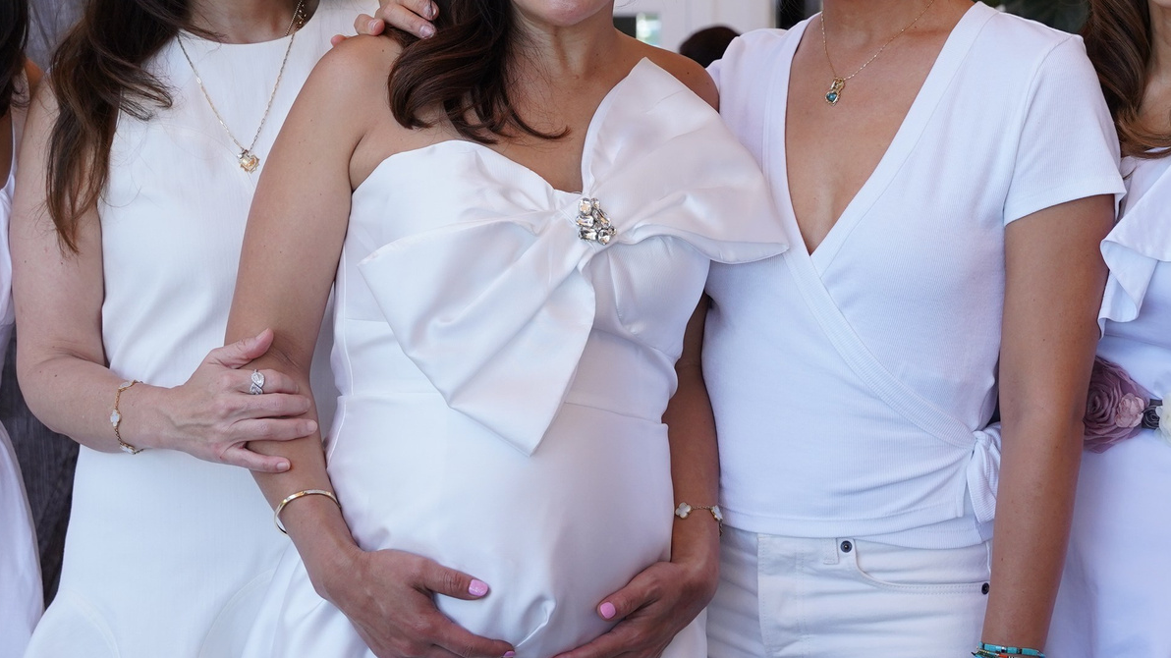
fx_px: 2564
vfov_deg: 14.5
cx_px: 701
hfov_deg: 25.7
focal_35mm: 83
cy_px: 84
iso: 500
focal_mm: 36.7
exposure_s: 1/400
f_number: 4
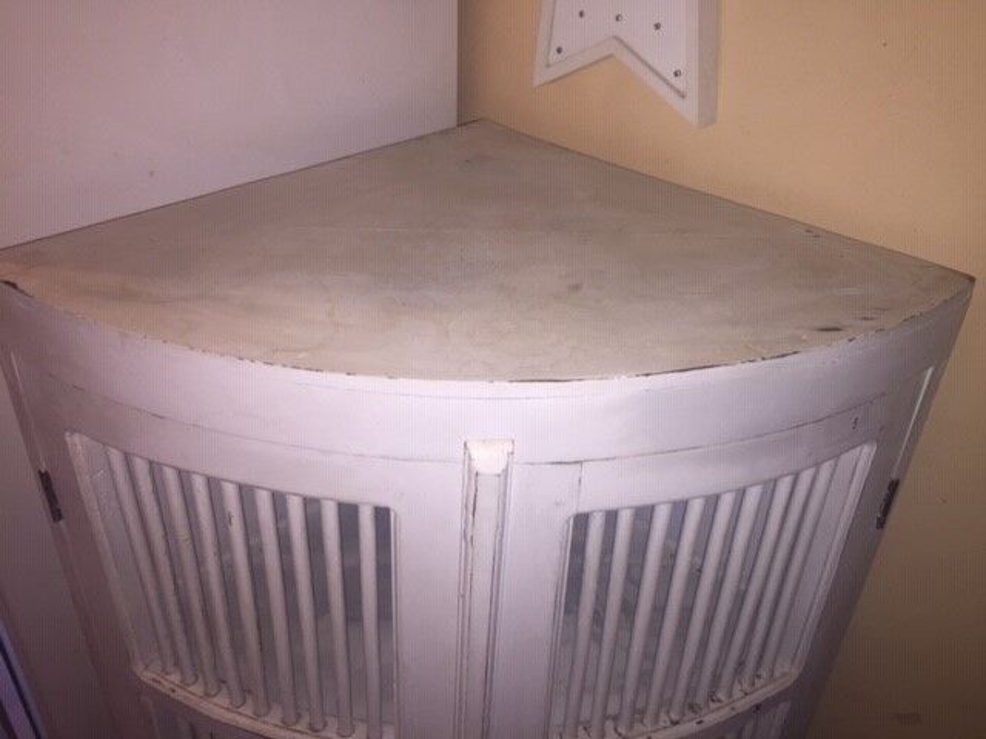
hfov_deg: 61.7
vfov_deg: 48.2
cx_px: 493
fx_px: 826
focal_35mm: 29
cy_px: 370
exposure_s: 1/33
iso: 40
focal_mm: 4.15
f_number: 2.2
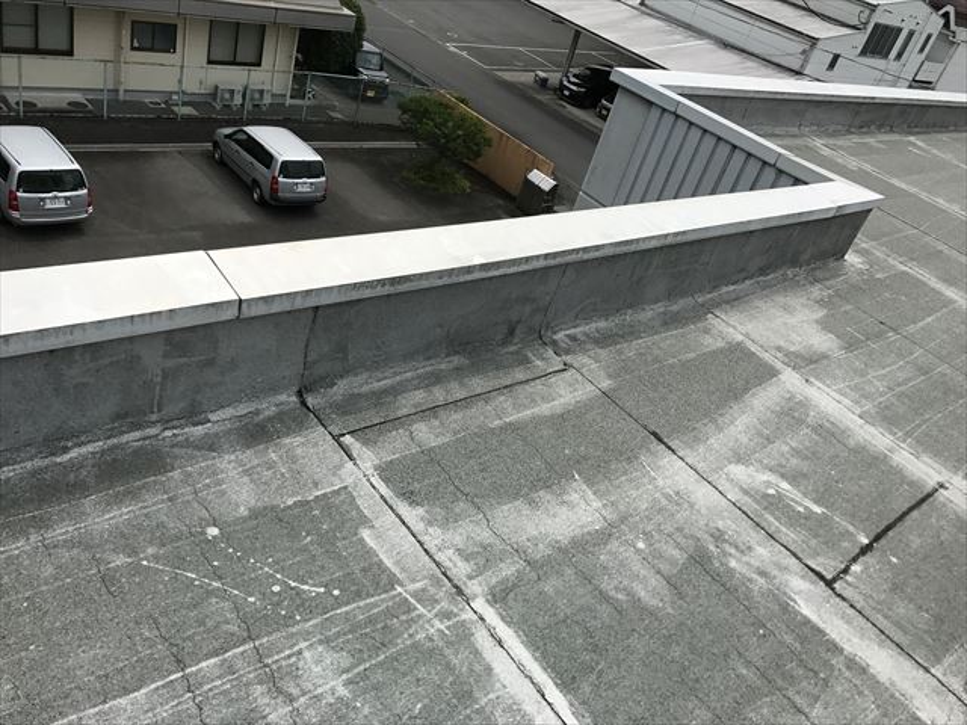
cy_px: 362
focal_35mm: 28
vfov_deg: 49.7
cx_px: 484
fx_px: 782
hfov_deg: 63.4
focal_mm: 3.99
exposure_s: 1/4000
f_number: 1.8
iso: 20
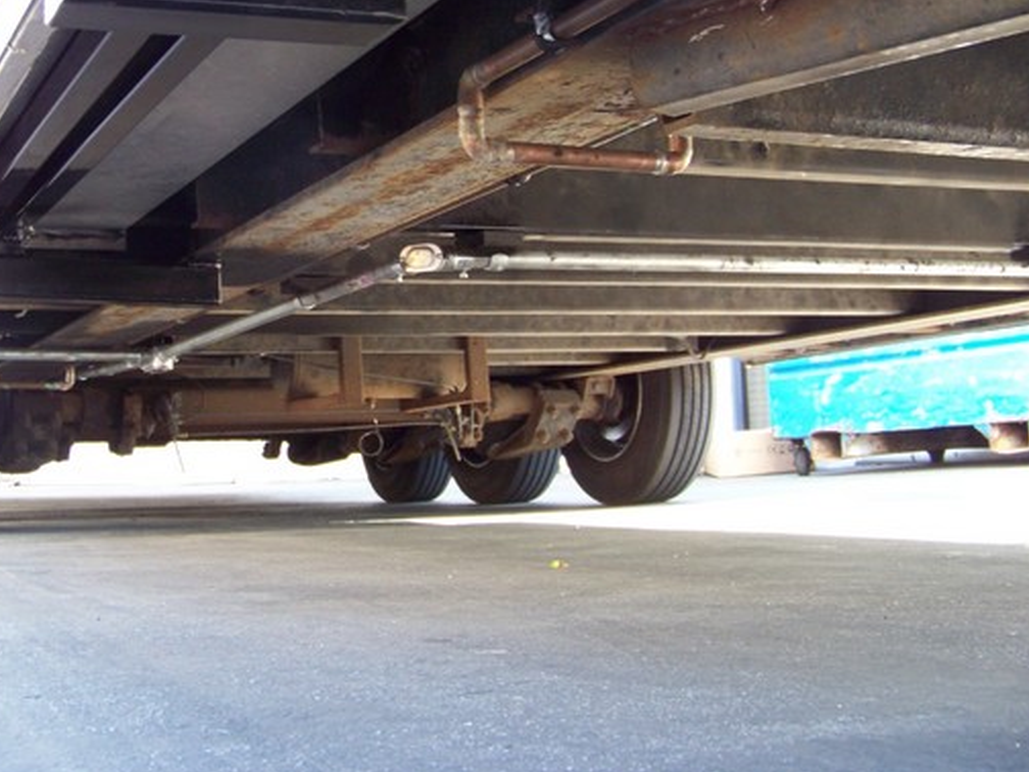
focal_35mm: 50
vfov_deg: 28.9
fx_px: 1486
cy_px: 258
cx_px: 390
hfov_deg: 38.0
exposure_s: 1/30
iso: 136
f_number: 2.8
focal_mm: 5.85
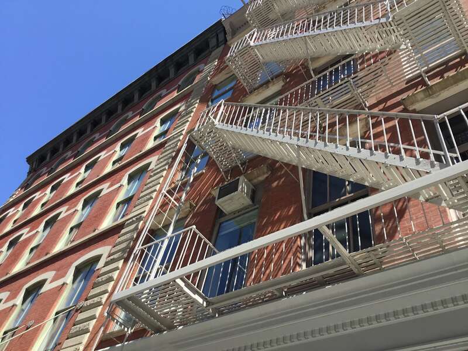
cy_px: 176
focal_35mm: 31
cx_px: 234
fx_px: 419
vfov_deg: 45.4
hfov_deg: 58.4
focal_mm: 3.3
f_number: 2.4
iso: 25
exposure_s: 1/668
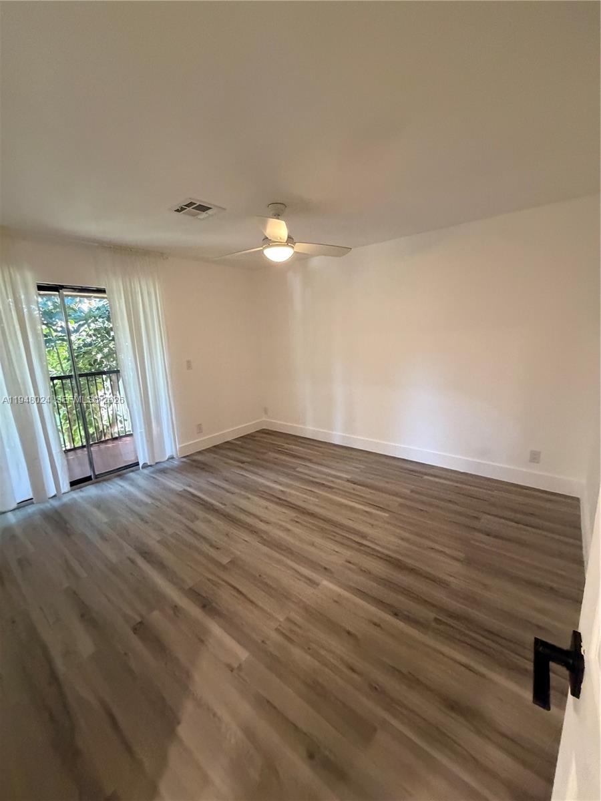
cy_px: 400
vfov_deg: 102.1
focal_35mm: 14
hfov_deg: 85.7
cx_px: 300
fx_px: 324
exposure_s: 1/60
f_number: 2.2
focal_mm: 2.22
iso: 640
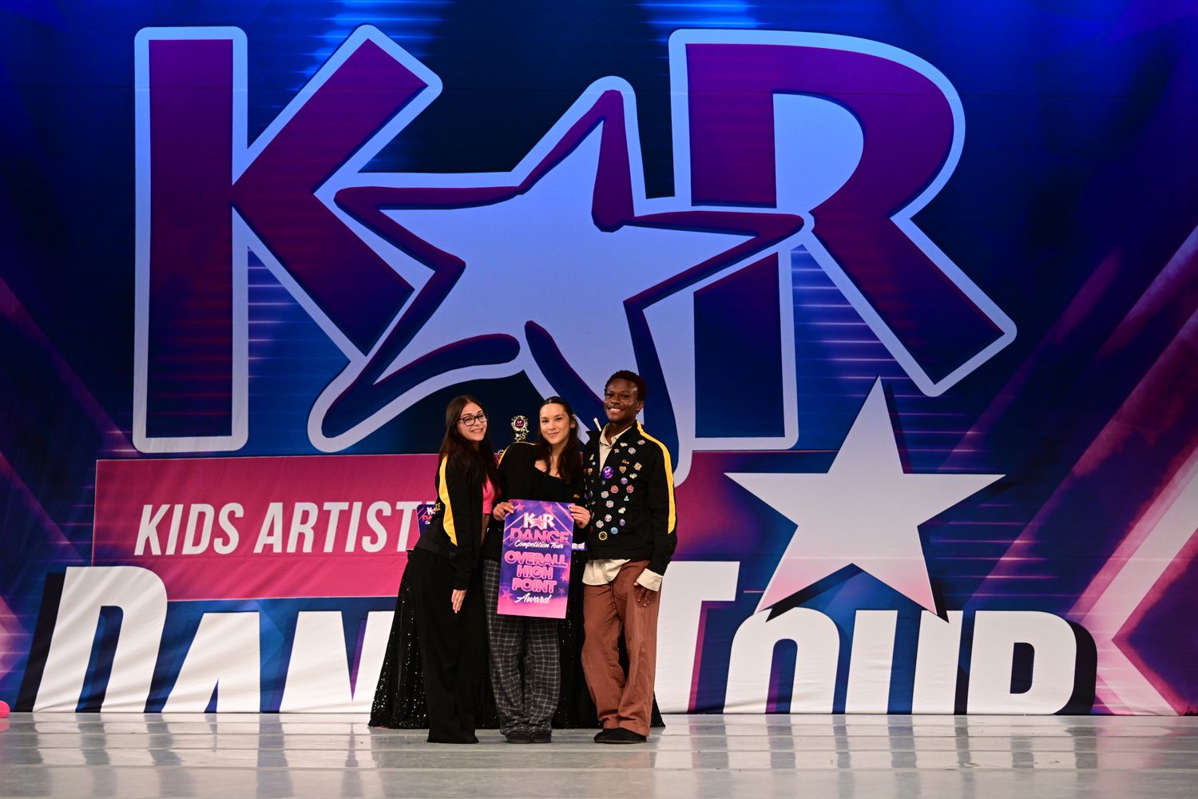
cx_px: 599
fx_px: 2329
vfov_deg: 19.5
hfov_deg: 28.8
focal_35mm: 70
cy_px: 400
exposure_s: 1/800
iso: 2500
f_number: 3.5
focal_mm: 70
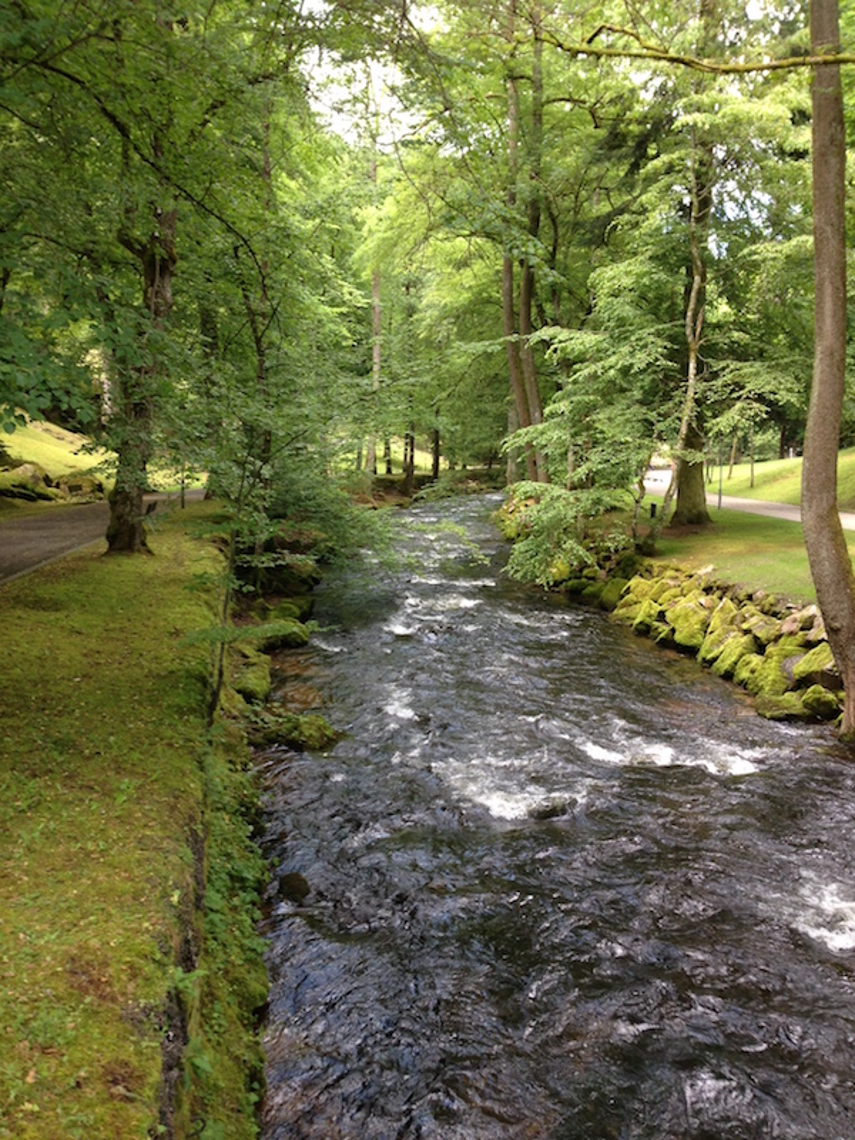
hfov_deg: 42.9
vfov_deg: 55.4
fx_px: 1087
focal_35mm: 33
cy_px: 570
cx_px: 428
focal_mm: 4.12
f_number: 2.4
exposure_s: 1/60
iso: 50
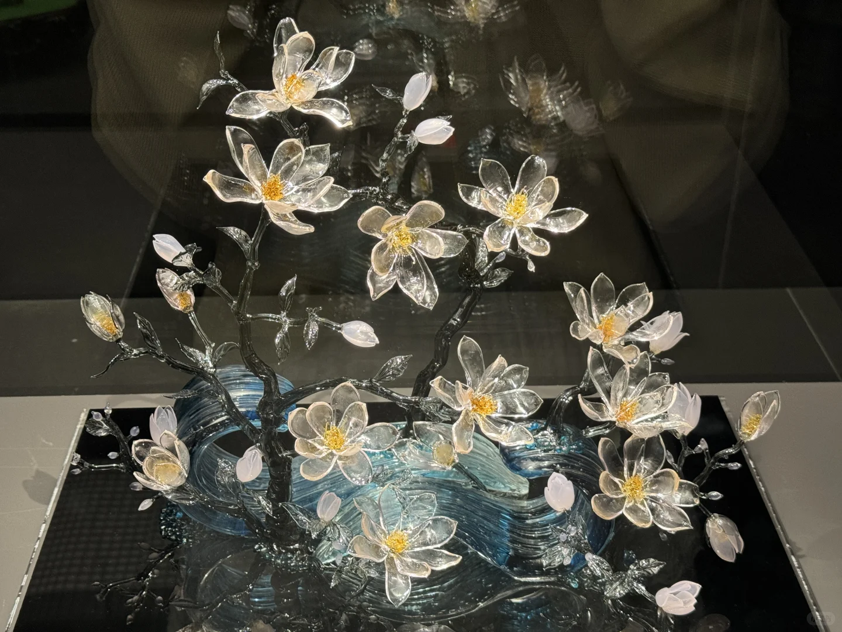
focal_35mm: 48
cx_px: 421
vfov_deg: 30.3
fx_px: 1168
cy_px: 316
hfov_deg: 39.7
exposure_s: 1/60
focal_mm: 6.76
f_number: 1.78
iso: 250
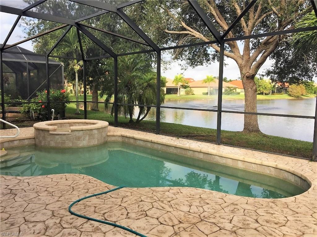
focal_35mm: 29
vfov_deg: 48.2
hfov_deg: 61.7
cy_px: 118
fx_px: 266
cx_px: 158
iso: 32
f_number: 2.2
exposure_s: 1/549
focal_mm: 4.15
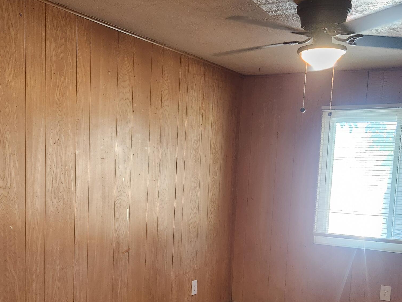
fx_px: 534
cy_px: 241
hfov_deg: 41.2
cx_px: 195
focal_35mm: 46
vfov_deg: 30.8
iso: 400
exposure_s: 1/120
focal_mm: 5.4
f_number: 1.8
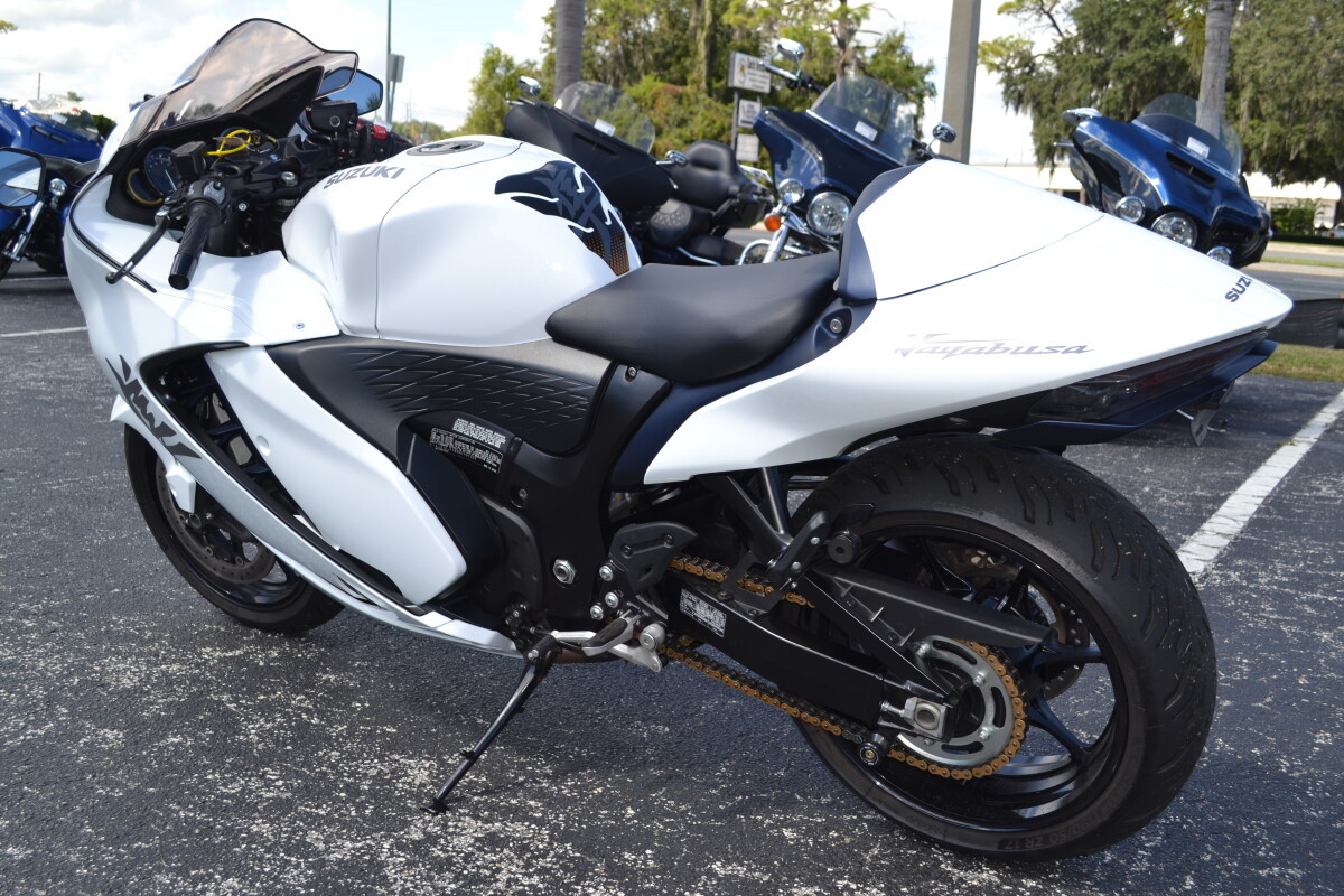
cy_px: 448
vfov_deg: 36.9
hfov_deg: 53.1
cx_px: 672
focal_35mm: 36
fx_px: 1344
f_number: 6.3
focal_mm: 24
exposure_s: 1/200
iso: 100
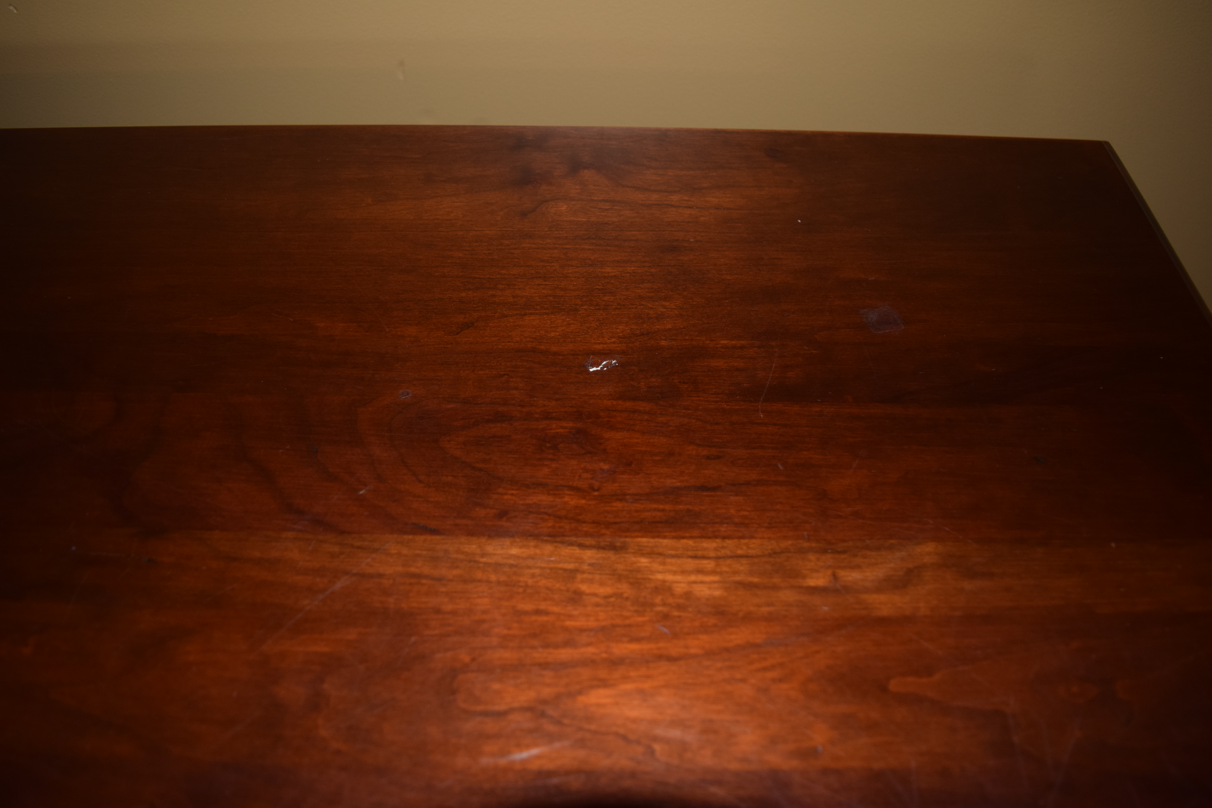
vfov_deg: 47.9
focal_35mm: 27
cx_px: 606
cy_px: 404
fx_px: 909
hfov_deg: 67.4
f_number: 3.5
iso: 500
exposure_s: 1/60
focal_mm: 18
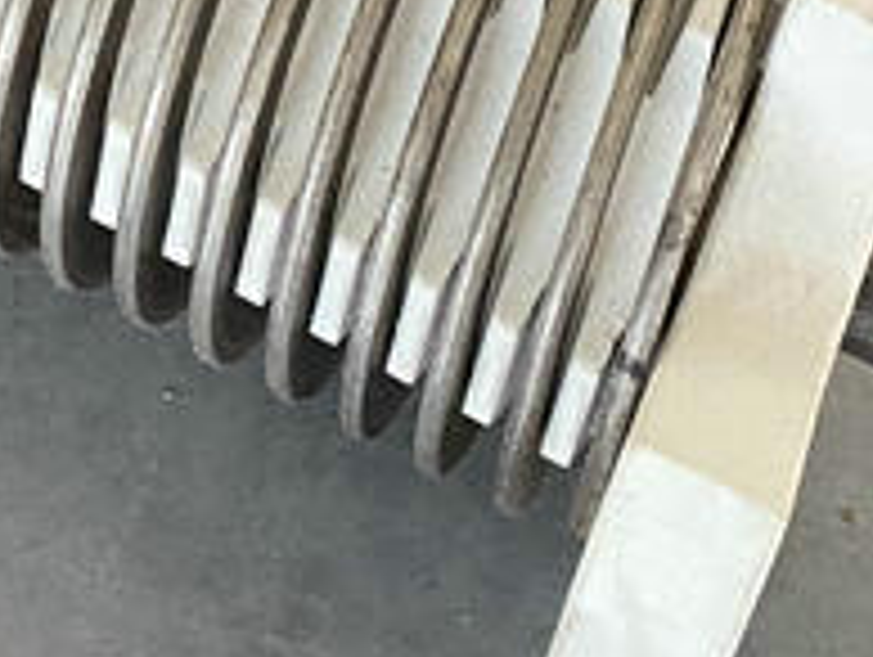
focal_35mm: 107
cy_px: -684
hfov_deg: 17.5
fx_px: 2702
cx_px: -166
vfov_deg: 12.2
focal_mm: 4.25
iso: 320
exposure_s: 1/60
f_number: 1.8
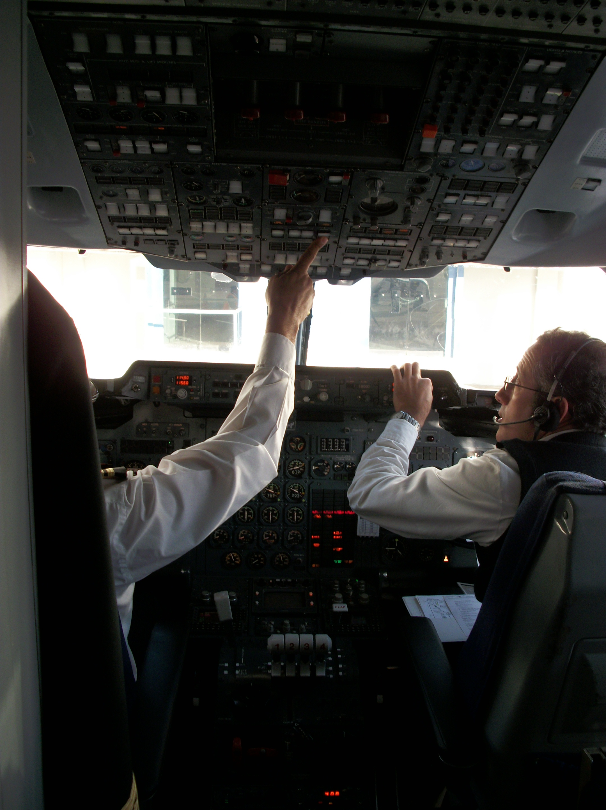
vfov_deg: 52.7
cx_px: 303
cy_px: 405
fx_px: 818
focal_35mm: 35
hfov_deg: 40.6
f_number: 3.1
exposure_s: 1/50
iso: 80
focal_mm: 6.3
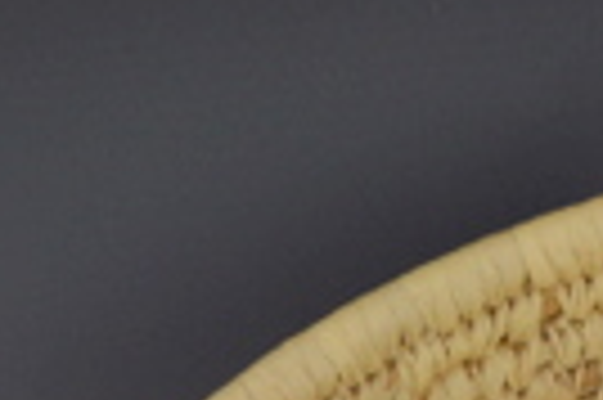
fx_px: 4450
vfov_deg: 5.0
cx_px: 994
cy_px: 1002
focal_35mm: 266
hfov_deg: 7.6
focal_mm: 34
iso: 400
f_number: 5.6
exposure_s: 1/125
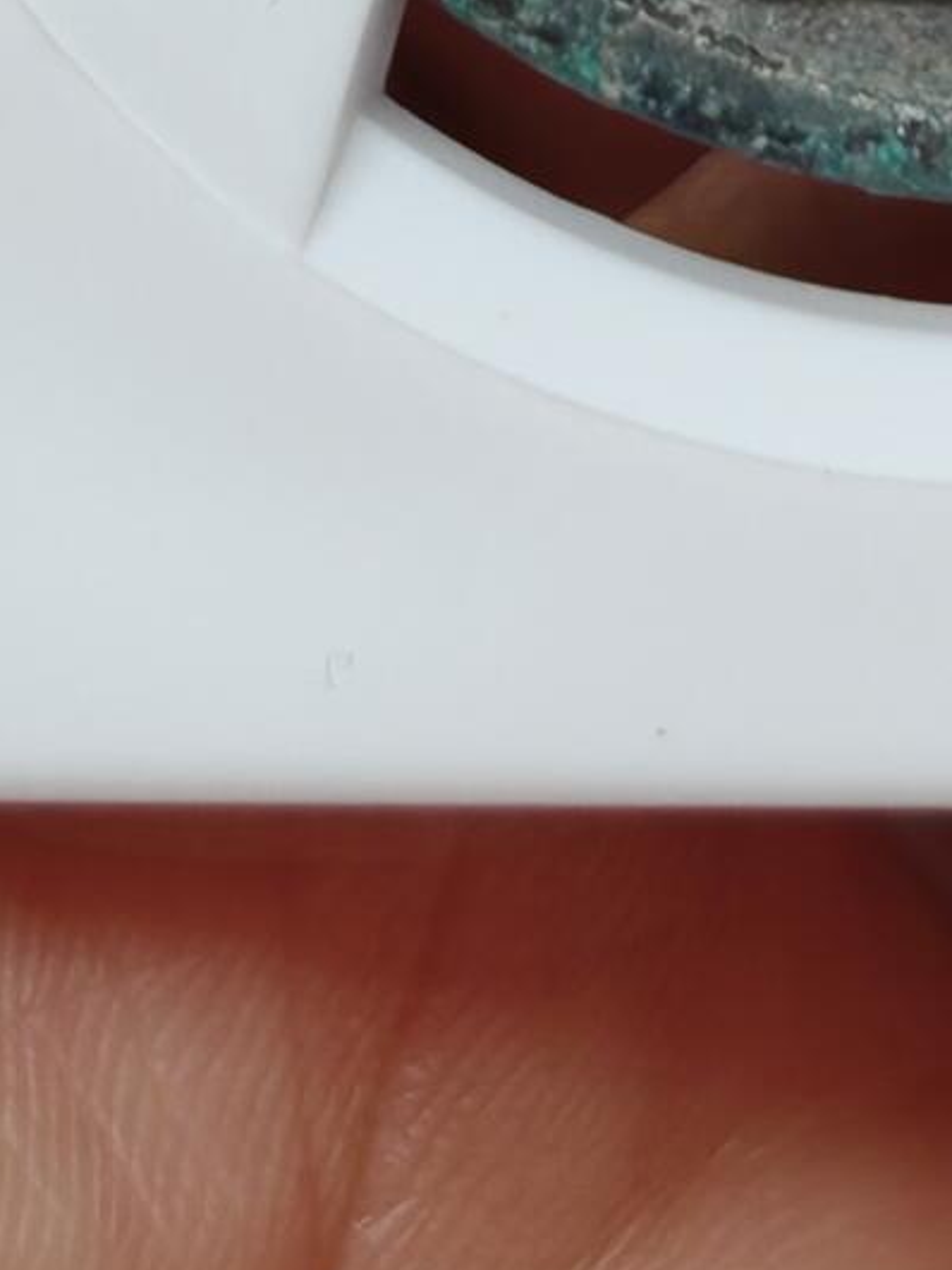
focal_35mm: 322
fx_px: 11812
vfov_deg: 6.1
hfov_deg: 4.6
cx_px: 1076
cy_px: -722
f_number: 1.6
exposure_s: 1/100
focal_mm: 7.62
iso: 64
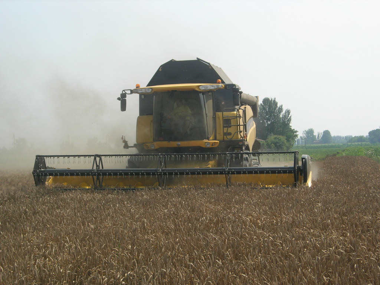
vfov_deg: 18.0
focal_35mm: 82
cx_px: 190
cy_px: 142
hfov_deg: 23.8
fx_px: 900
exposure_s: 1/281
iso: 64
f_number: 6.8
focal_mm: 17
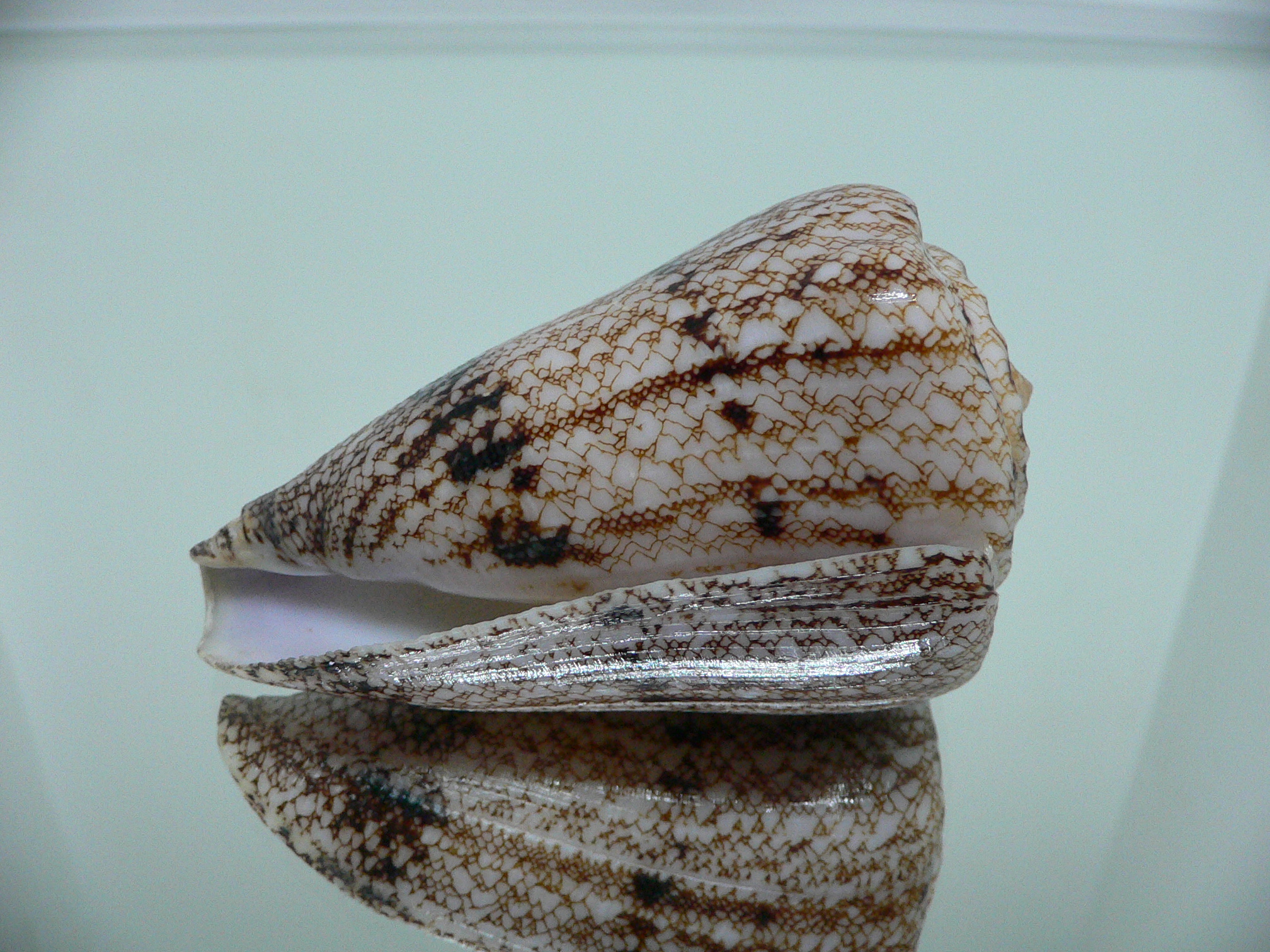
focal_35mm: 35
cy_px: 476
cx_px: 635
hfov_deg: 52.6
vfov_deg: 40.7
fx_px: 1284
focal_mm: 4.6
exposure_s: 1/50
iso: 200
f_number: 2.8
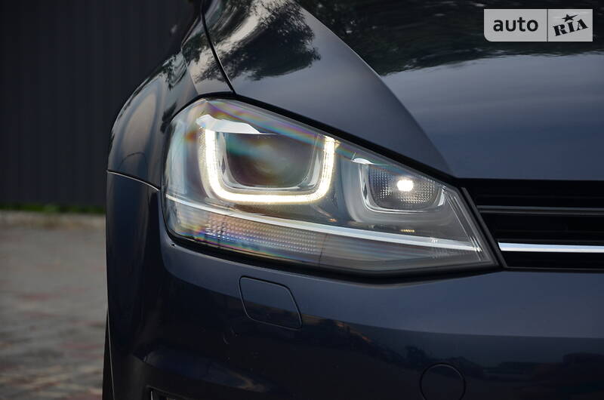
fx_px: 2311
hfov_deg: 14.9
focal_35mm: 138
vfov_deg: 9.9
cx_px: 302
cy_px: 200
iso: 400
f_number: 5.6
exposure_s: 1/60
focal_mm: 92
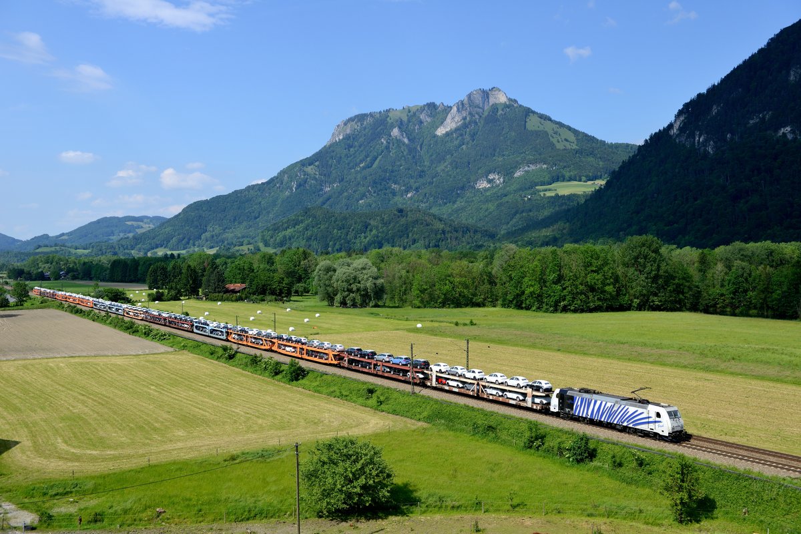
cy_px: 267
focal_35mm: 35
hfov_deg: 54.4
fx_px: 779
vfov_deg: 37.9
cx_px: 400
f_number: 5.6
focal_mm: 35
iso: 200
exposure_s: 1/1600
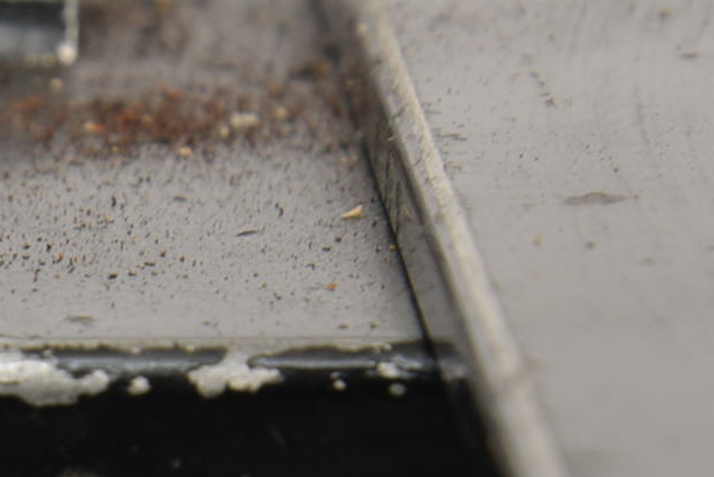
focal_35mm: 417
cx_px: -423
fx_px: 8272
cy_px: 1041
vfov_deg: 3.3
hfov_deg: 4.9
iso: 400
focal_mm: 85
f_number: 11
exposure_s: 1/125
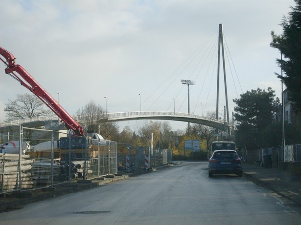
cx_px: 150
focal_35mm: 92
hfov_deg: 21.3
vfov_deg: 16.1
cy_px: 112
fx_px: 800
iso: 80
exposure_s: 1/750
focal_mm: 15.3
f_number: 4.4
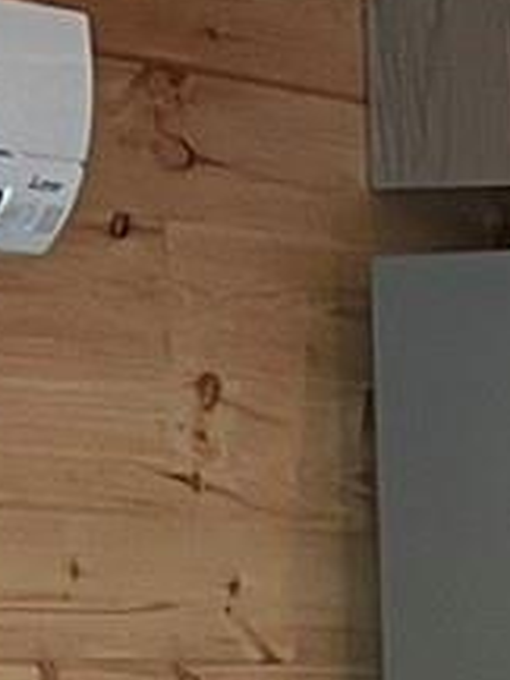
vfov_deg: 7.7
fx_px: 4852
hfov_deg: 5.7
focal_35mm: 247
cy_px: 1313
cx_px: 1414
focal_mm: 4.2
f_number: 1.6
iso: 160
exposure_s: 1/60
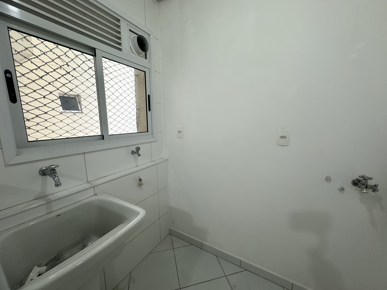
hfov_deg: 102.1
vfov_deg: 85.7
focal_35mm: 14
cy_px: 145
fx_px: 157
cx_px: 194
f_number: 2.2
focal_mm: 2.22
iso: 80
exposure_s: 1/120
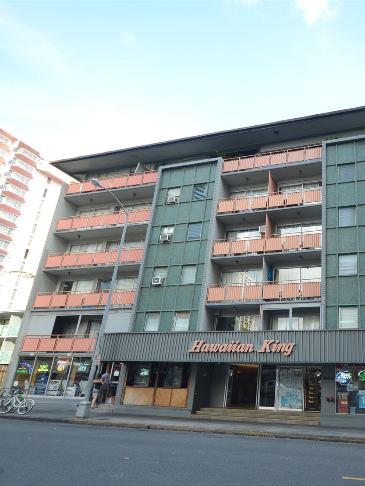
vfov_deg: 68.6
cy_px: 246
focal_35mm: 25
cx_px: 304
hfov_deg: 50.2
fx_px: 357
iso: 250
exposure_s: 1/125
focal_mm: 11.5
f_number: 5.6
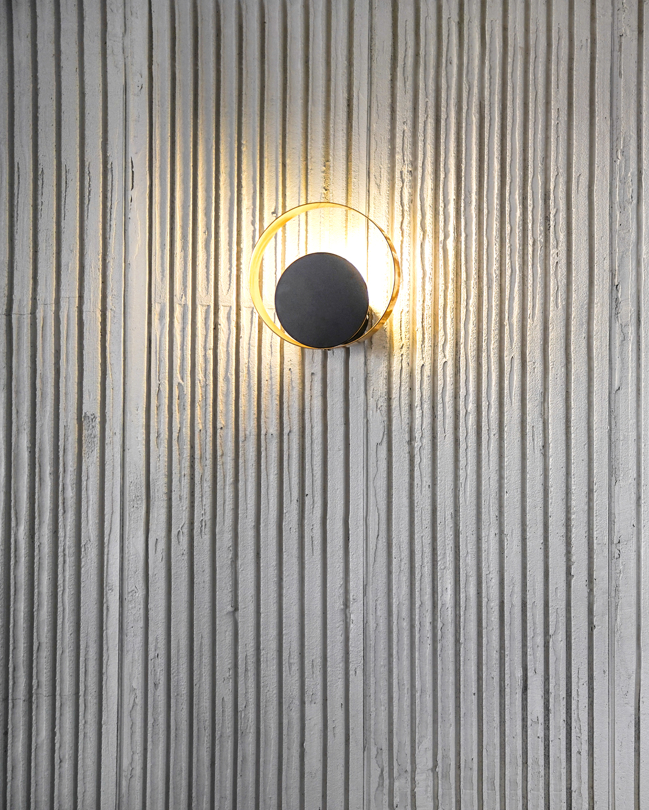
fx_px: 576
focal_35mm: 24
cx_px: 605
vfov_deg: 70.3
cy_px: 405
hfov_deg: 50.8
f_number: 2.8
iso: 400
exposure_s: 1/40
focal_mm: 17
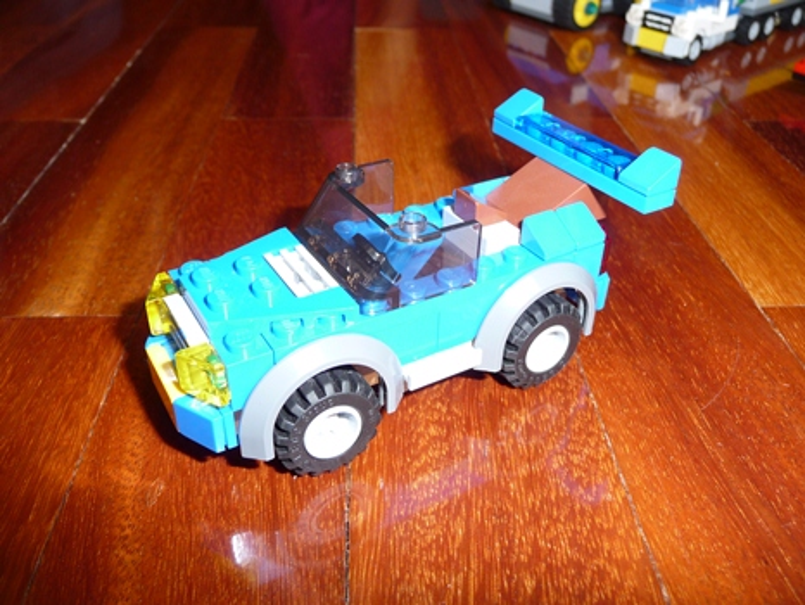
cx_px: 402
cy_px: 302
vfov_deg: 41.8
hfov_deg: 53.9
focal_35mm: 34
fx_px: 791
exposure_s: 1/30
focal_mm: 5.6
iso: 100
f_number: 3.6
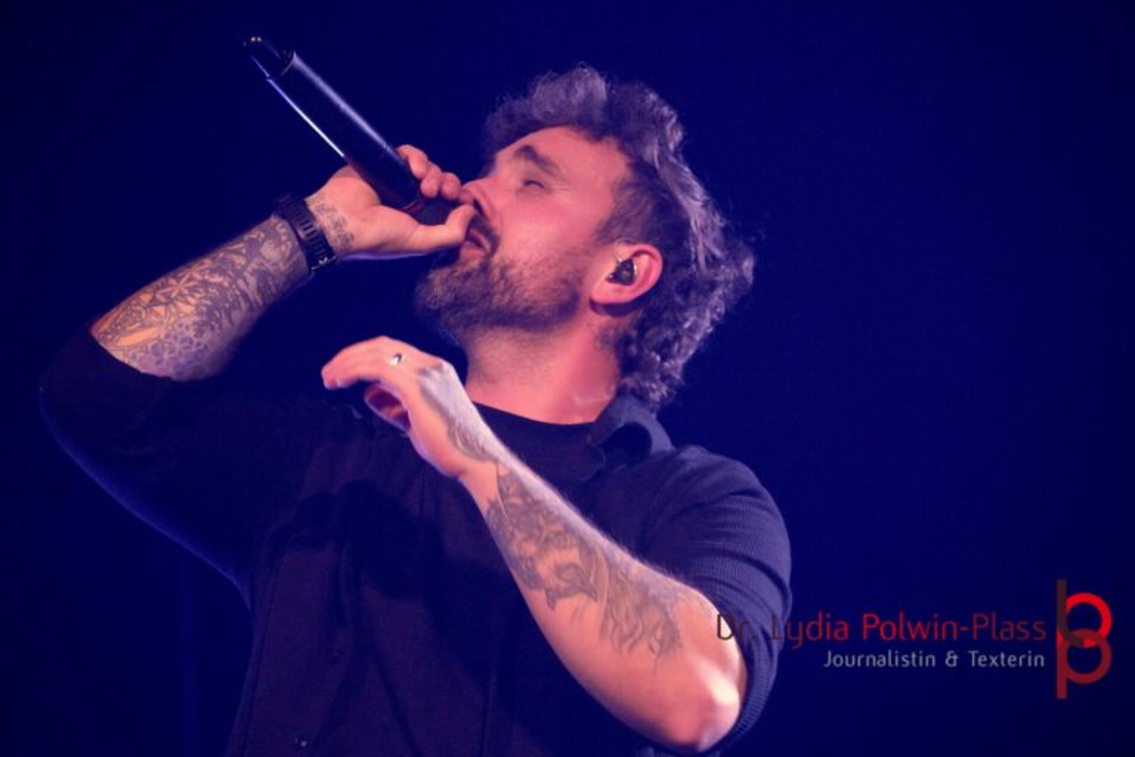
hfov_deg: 9.3
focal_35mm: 220
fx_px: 6951
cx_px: 568
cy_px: 378
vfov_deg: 6.2
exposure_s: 1/100
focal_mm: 147
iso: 6400
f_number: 5.6
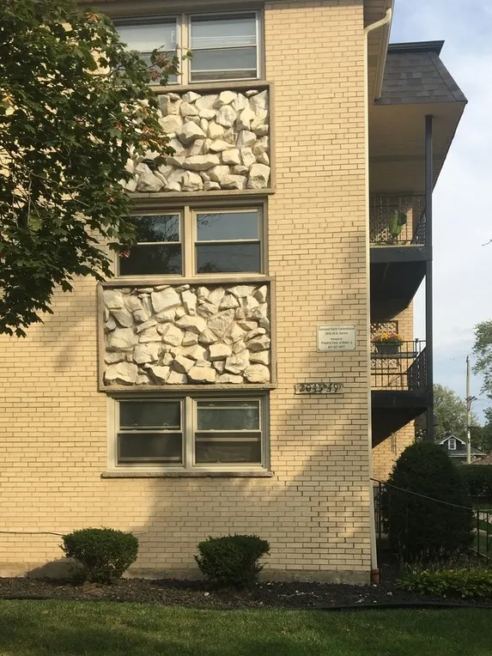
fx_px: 777
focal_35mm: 41
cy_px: 455
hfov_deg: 35.1
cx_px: 231
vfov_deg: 44.9
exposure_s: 1/1350
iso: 25
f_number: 2.2
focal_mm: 4.15
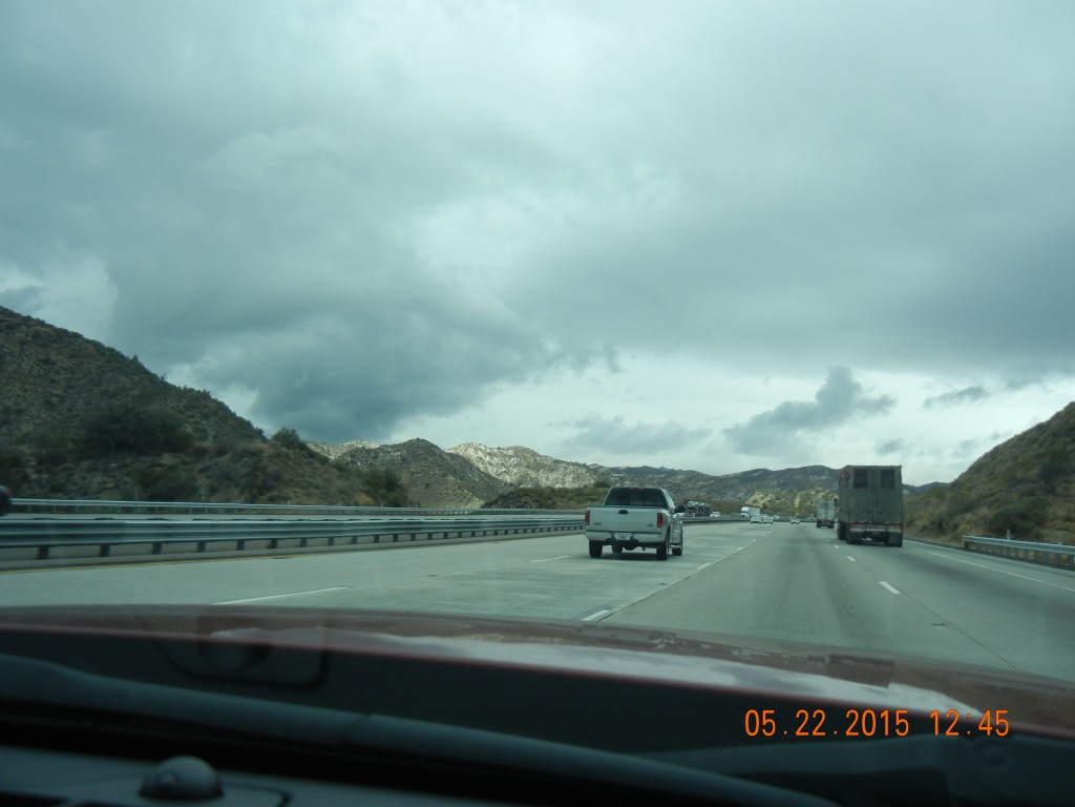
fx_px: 1056
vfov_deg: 41.8
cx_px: 538
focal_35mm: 34
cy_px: 404
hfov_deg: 54.0
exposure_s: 1/287
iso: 160
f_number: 7.2
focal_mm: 6.2
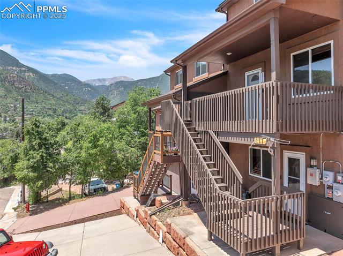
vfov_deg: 56.7
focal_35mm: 24
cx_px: 172
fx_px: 237
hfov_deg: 71.7
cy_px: 128
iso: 110
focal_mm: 12.29
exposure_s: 1/40
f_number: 2.8
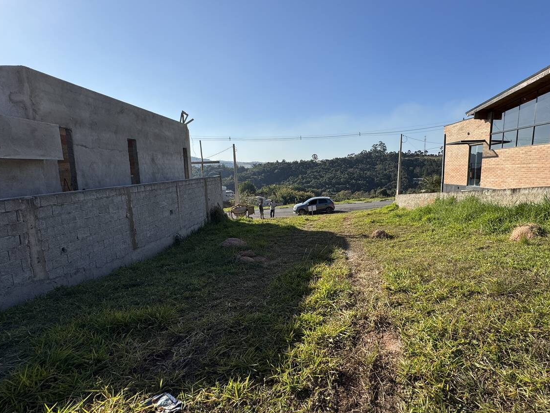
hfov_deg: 86.5
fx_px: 286
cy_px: 210
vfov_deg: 71.6
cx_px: 333
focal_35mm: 18
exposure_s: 1/1789
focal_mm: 2.22
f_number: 2.2
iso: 50
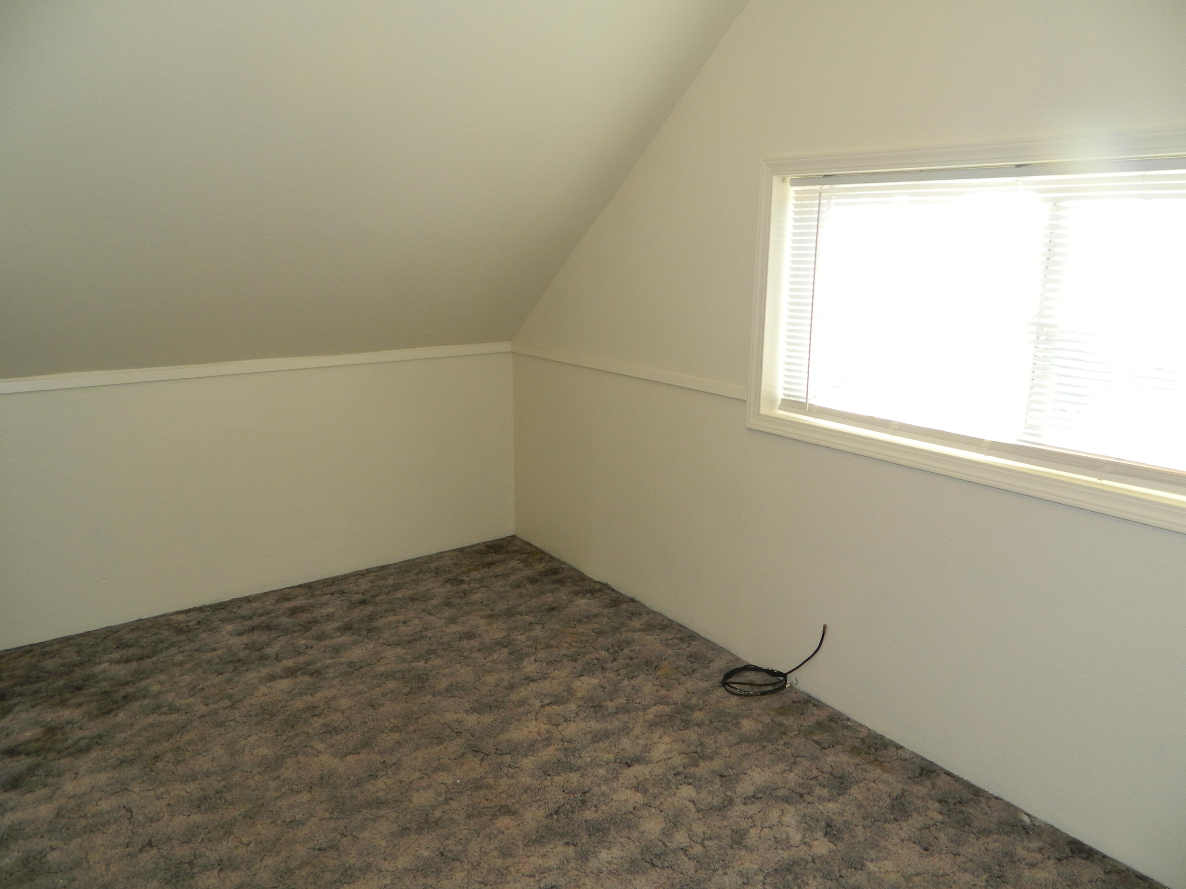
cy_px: 444
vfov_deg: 54.9
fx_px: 857
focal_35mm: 25
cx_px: 593
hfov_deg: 69.4
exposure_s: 1/60
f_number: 3.1
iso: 80
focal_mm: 4.5
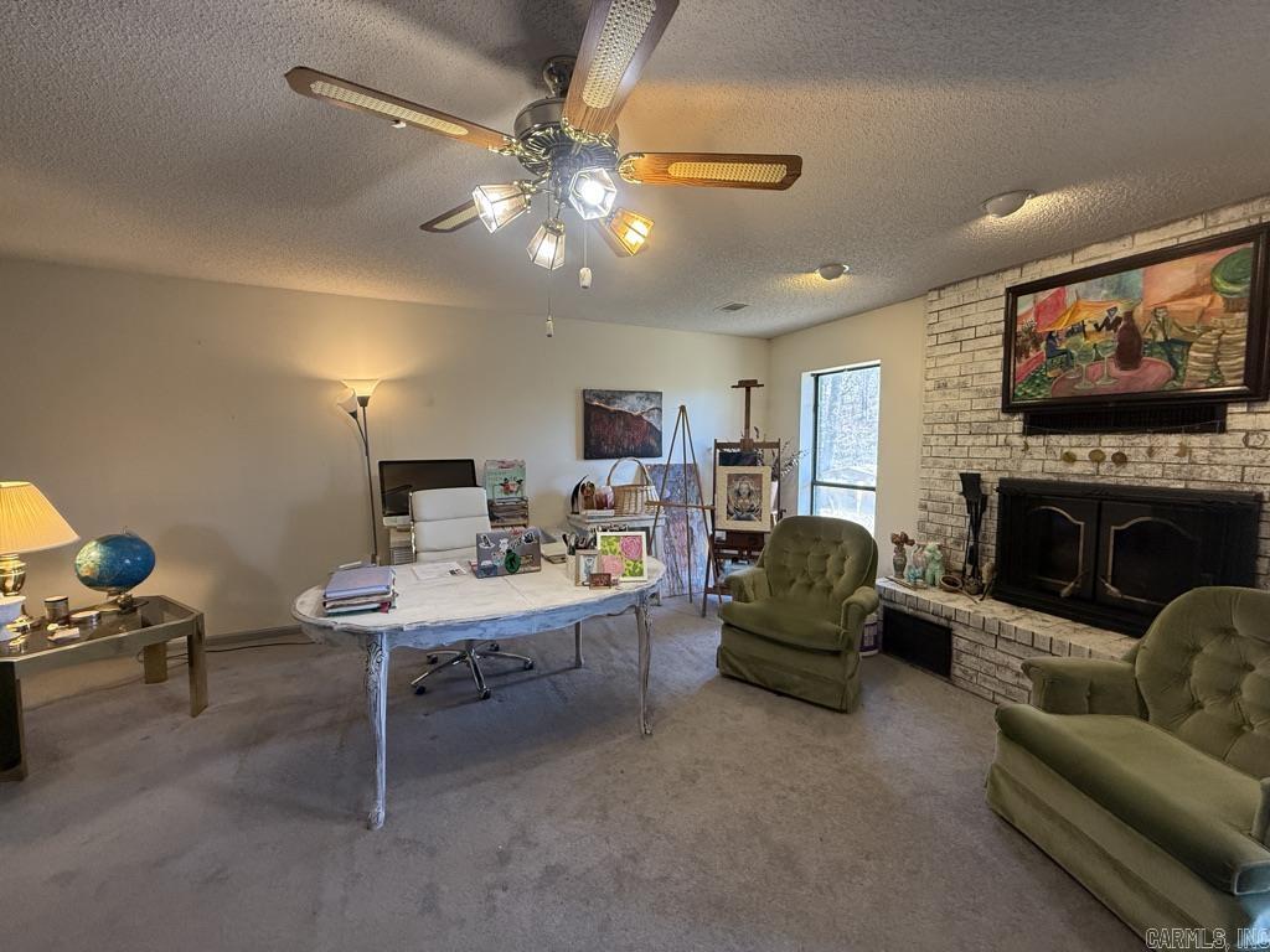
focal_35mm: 14
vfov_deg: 85.7
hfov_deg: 102.1
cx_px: 635
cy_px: 476
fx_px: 514
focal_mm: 2.22
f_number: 2.2
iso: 320
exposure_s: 1/120
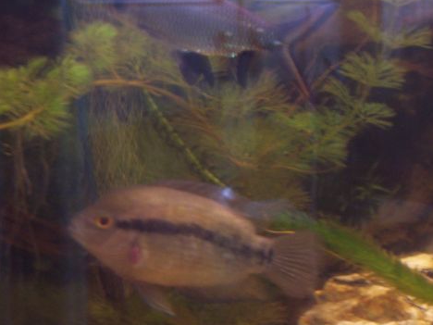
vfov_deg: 19.1
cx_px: 219
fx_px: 963
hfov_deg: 25.3
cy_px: 168
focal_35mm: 77
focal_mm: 10.8
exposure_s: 1/8
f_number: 4
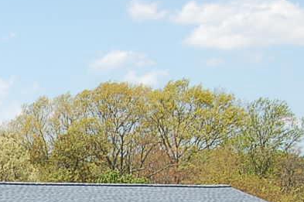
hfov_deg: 11.0
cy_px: 301
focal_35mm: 178
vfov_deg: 7.6
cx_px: -177
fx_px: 1500
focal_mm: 31
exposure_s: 1/320
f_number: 9
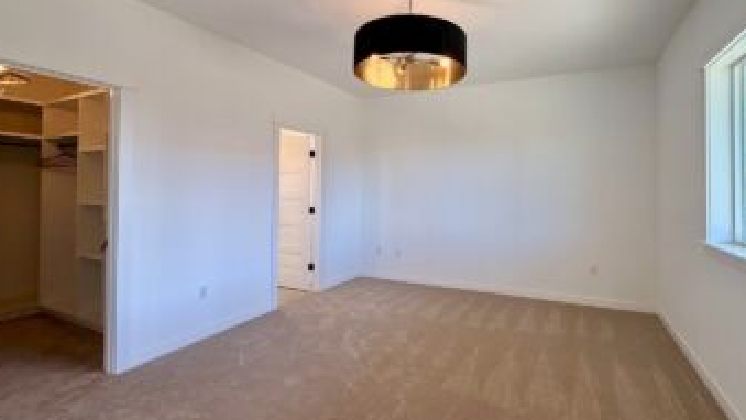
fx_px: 356
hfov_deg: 92.4
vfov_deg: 60.9
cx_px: 407
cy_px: 185
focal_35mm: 18
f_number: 2.2
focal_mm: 2.22
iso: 100
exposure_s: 1/120
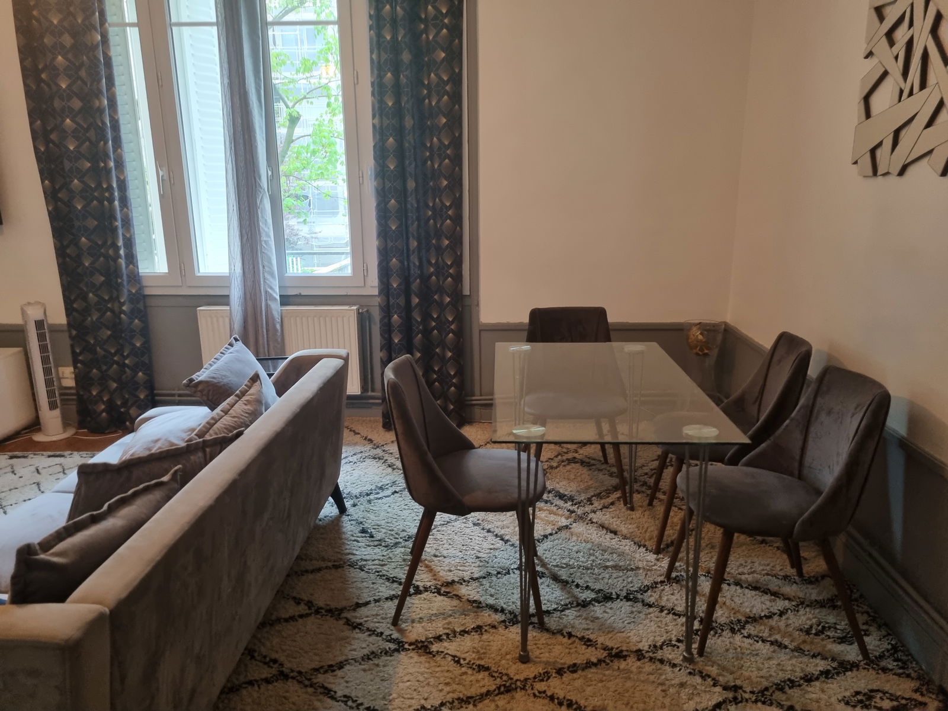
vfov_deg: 53.1
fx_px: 712
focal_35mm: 26
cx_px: 474
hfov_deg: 67.3
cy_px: 356
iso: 640
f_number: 1.8
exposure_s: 1/33
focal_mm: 5.4
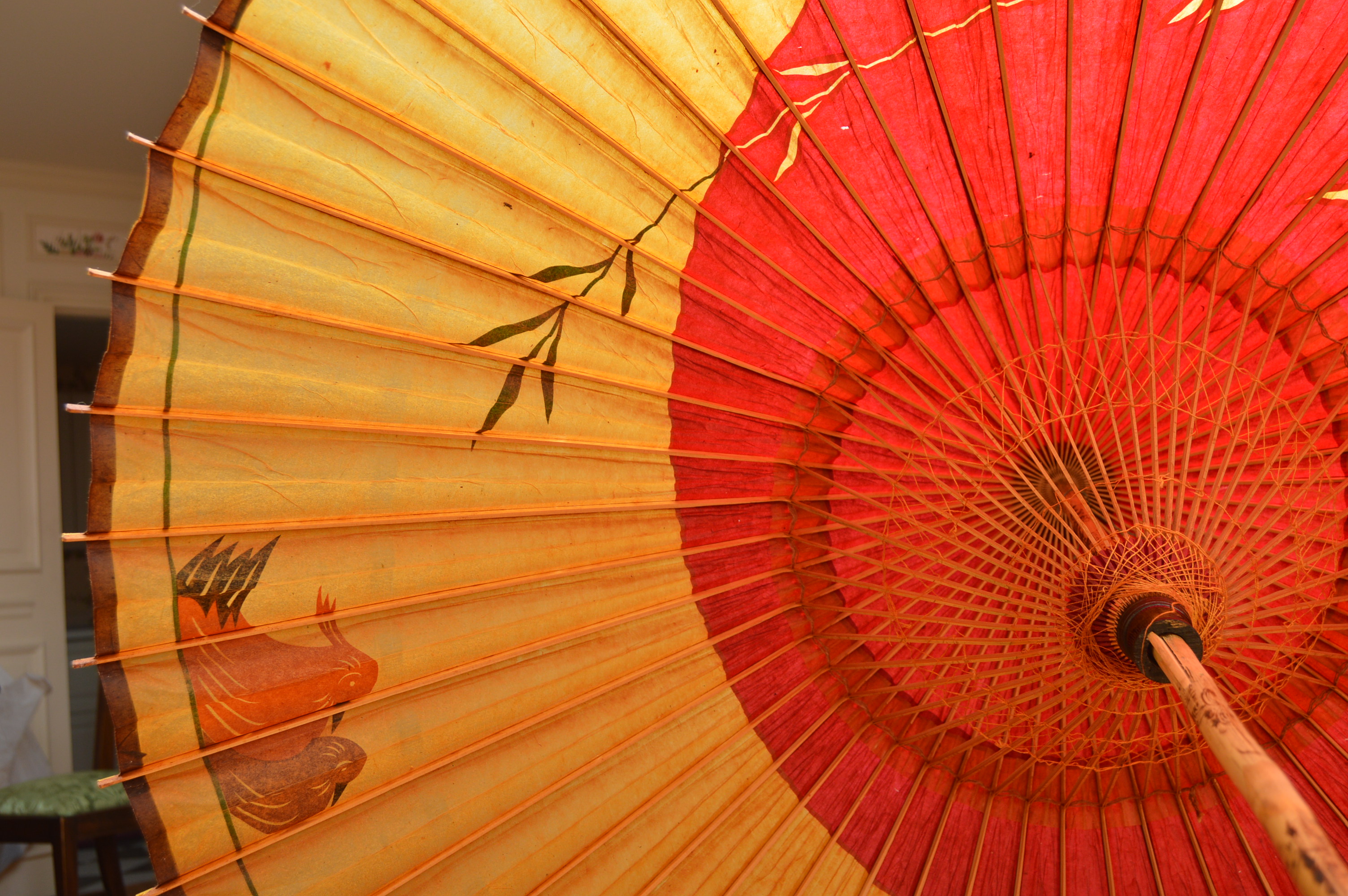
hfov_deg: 55.1
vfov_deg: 38.3
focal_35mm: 34
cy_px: 448
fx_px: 1291
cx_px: 674
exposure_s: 1/160
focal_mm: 23
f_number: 5
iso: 200
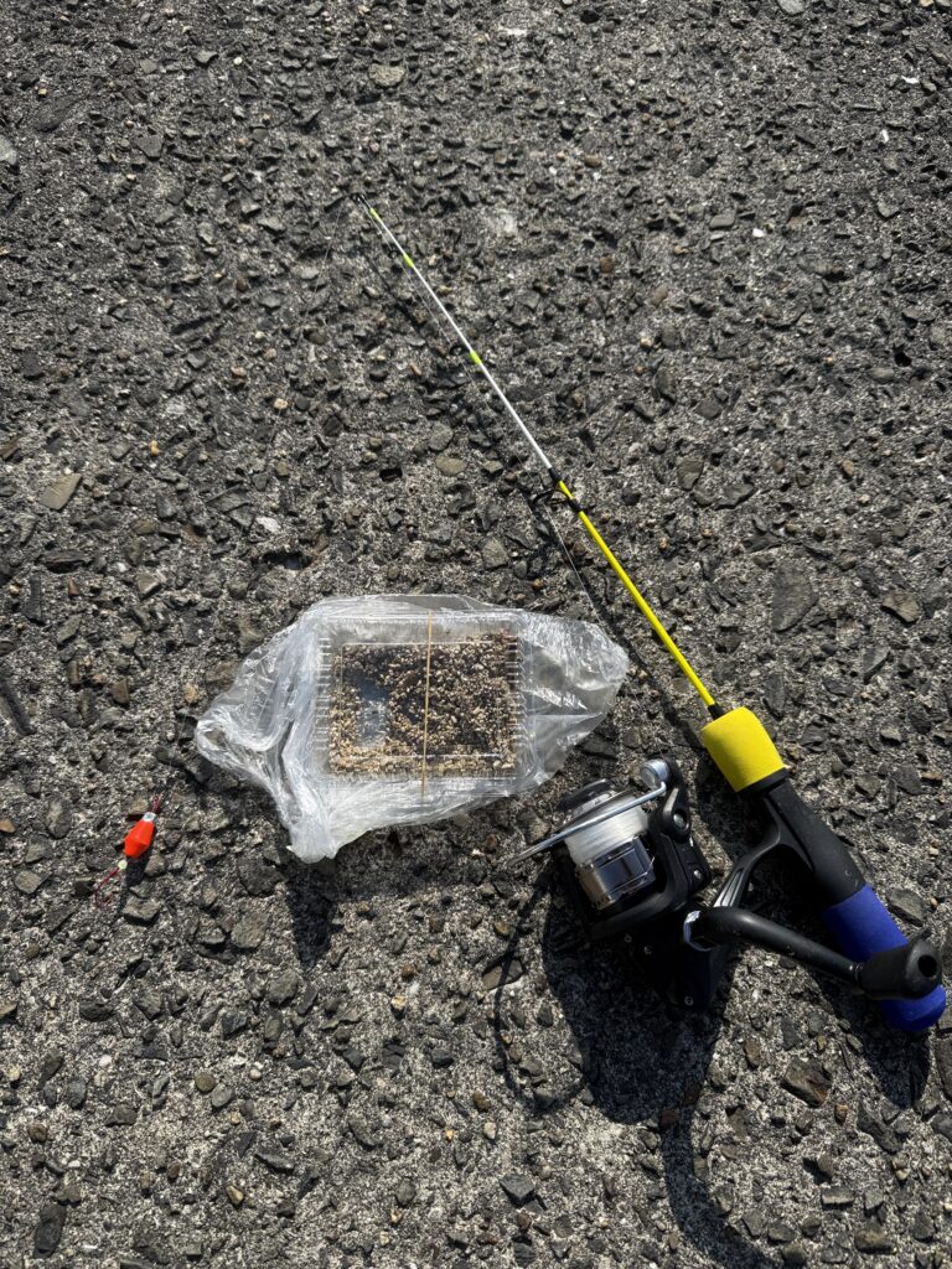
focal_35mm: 24
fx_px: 880
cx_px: 476
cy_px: 634
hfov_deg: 56.8
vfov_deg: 71.6
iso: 80
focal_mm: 6.76
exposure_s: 1/5714
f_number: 1.78
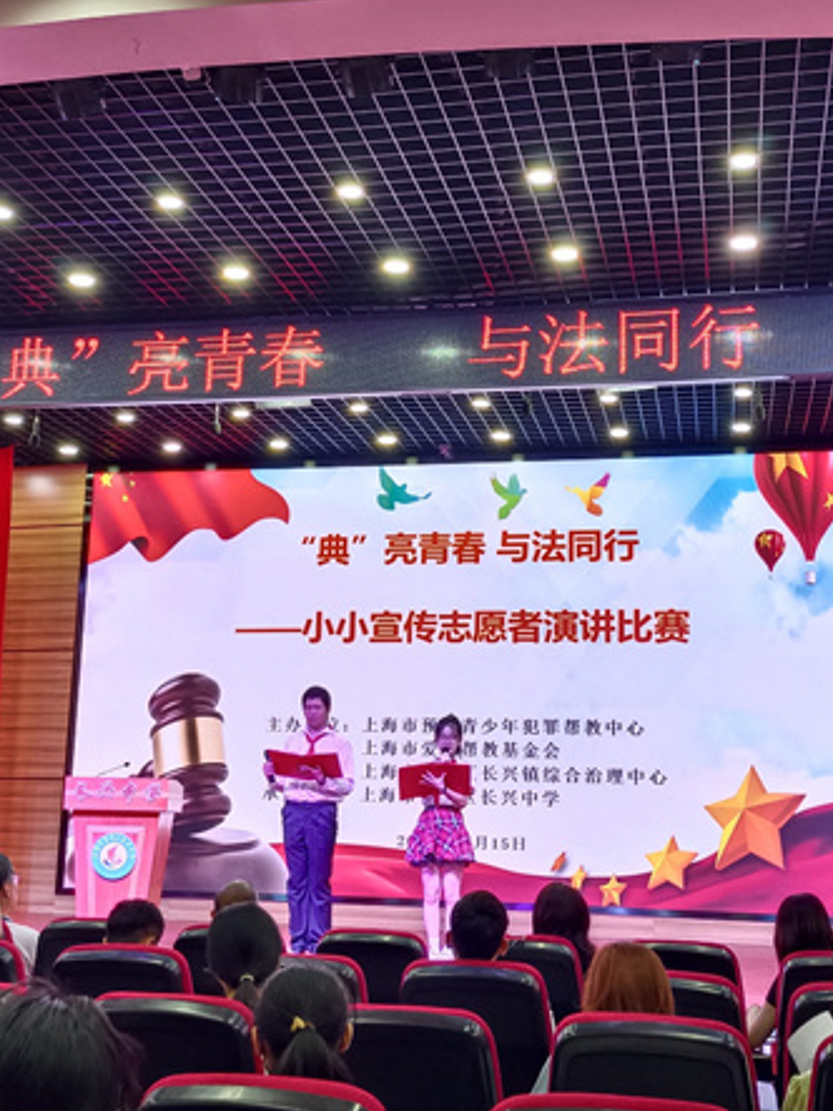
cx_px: 406
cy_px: 559
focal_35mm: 42
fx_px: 1348
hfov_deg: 34.3
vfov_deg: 44.8
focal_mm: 4.71
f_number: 1.79
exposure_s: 1/50
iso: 682
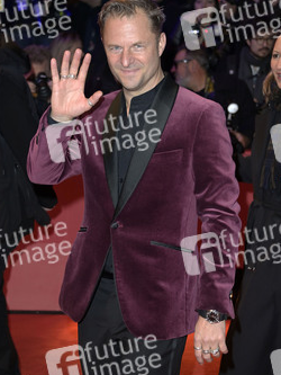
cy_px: 193
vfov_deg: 21.8
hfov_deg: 16.4
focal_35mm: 90
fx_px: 973
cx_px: 136
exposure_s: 1/250
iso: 800
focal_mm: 78
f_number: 5
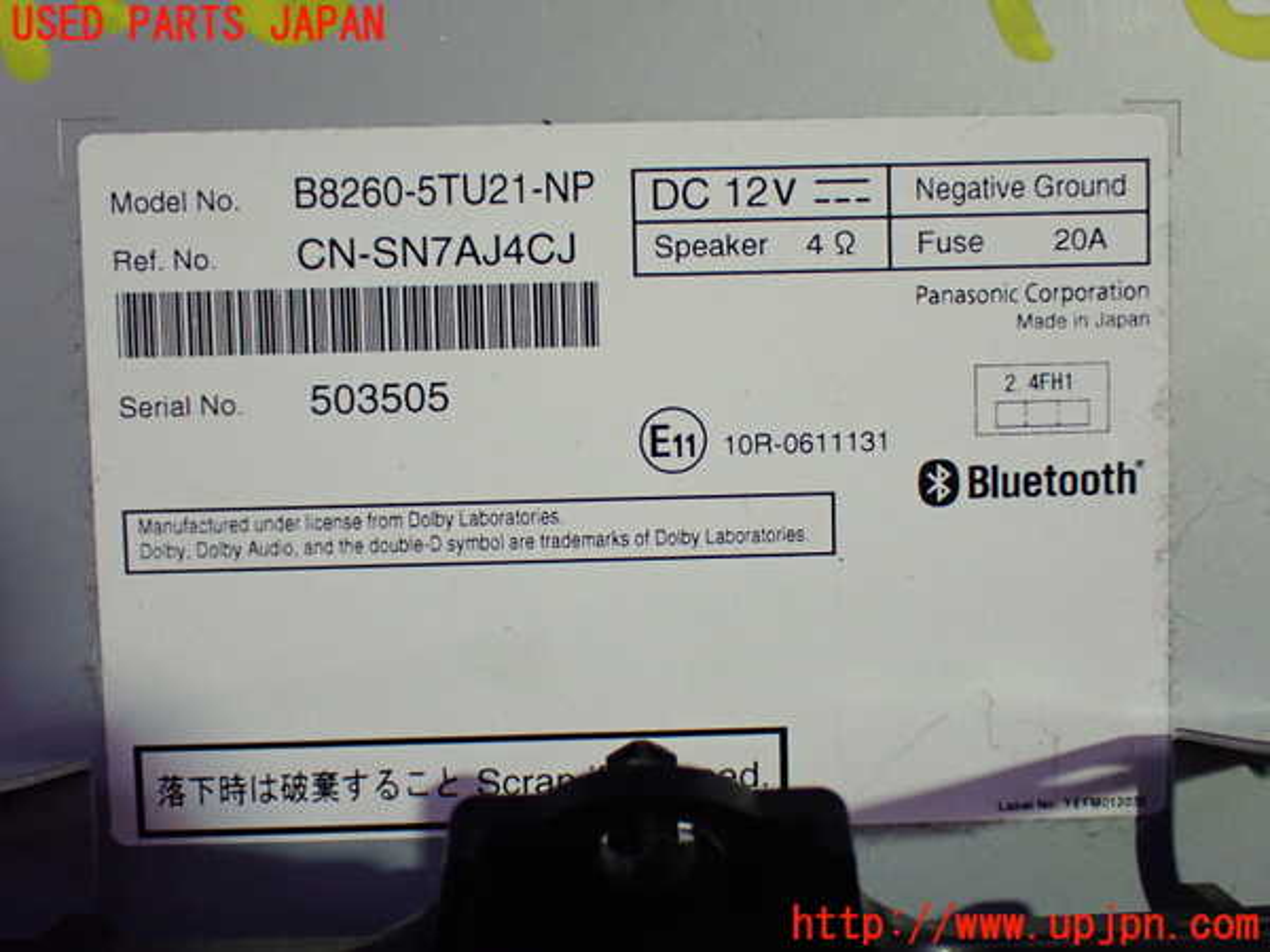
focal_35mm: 41
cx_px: 635
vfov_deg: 35.1
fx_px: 1504
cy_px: 476
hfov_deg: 45.8
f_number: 2.8
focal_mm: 7.31
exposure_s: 1/80
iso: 800
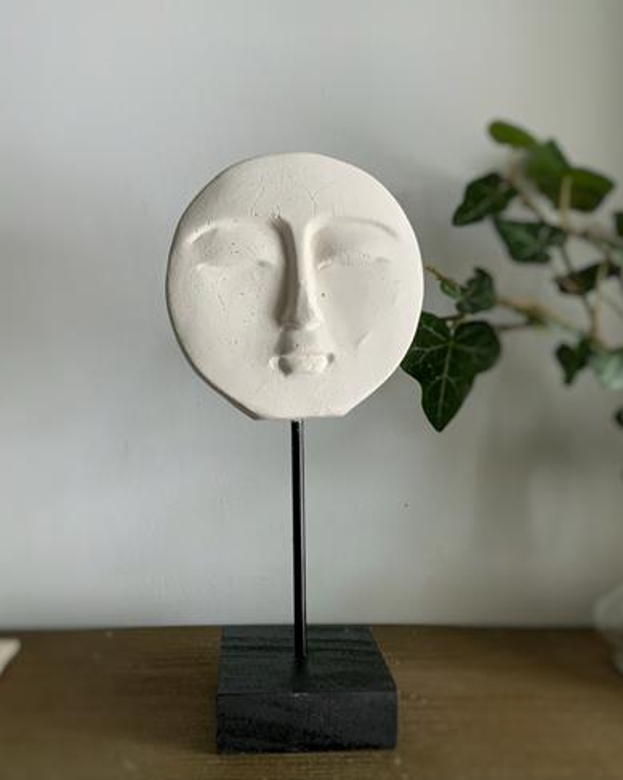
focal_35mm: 31
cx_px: 307
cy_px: 400
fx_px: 715
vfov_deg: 57.2
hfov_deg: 47.1
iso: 160
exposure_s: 1/60
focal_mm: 3
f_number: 1.8
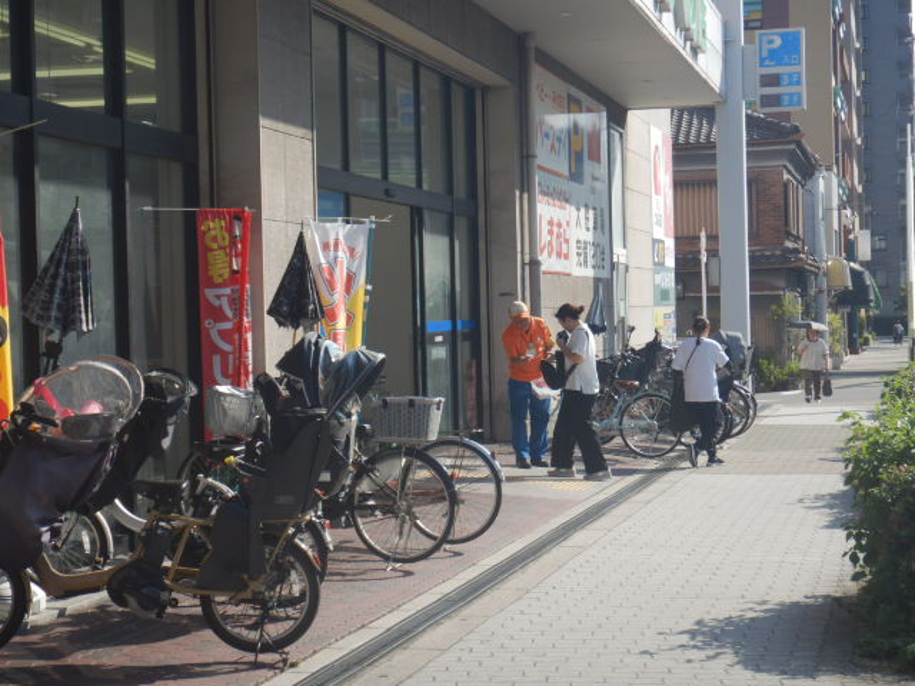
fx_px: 1903
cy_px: 343
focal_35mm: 72
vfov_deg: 20.4
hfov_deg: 27.0
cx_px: 458
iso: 125
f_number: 4.5
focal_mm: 13
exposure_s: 1/640
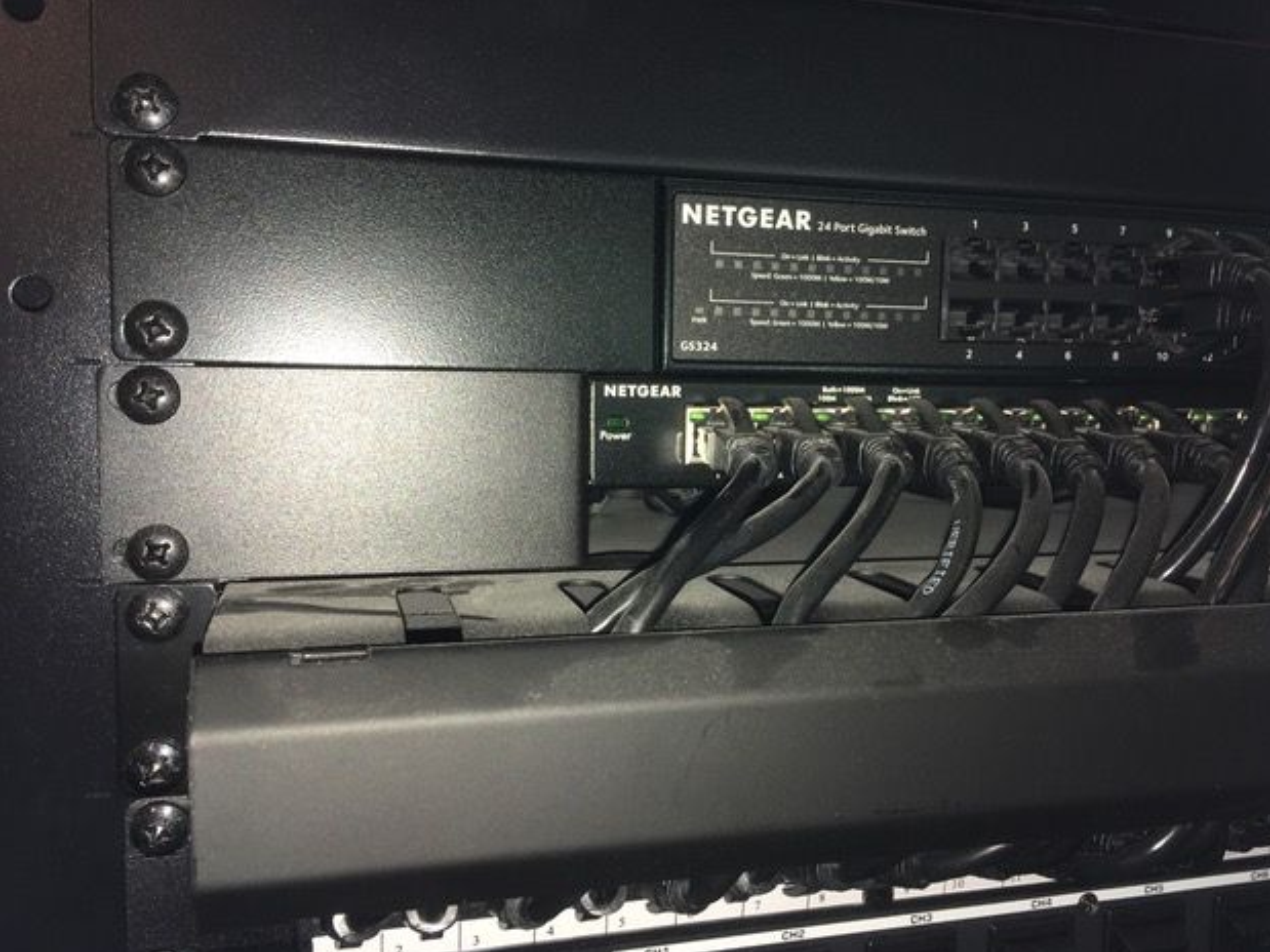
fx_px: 1100
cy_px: 486
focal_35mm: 30
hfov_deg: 60.0
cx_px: 654
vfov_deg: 46.8
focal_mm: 4.15
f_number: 2.2
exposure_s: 1/24
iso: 25
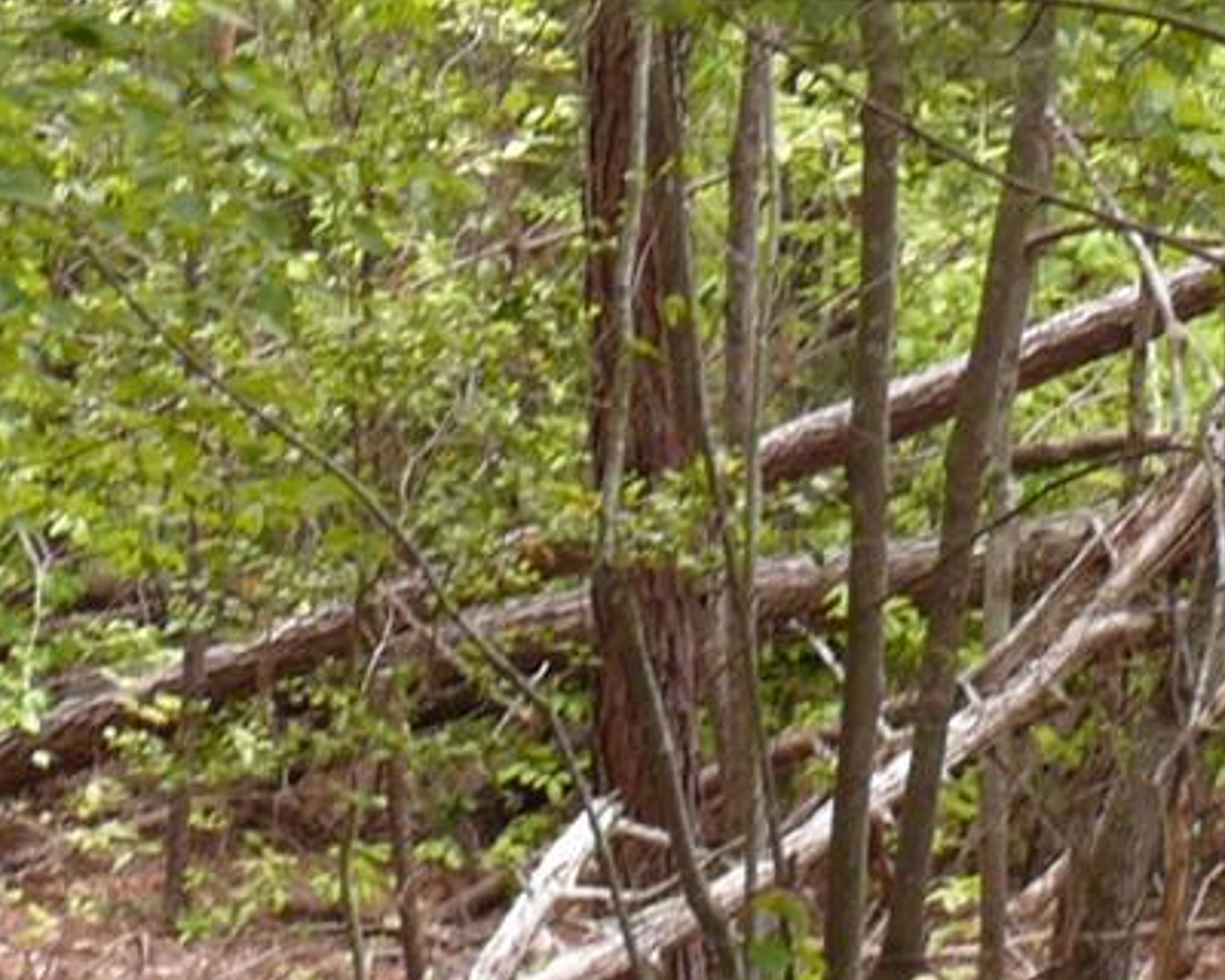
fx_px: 6345
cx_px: 848
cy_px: -107
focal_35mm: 175
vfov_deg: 8.8
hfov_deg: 11.0
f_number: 2.8
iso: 100
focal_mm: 7.4
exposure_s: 1/60
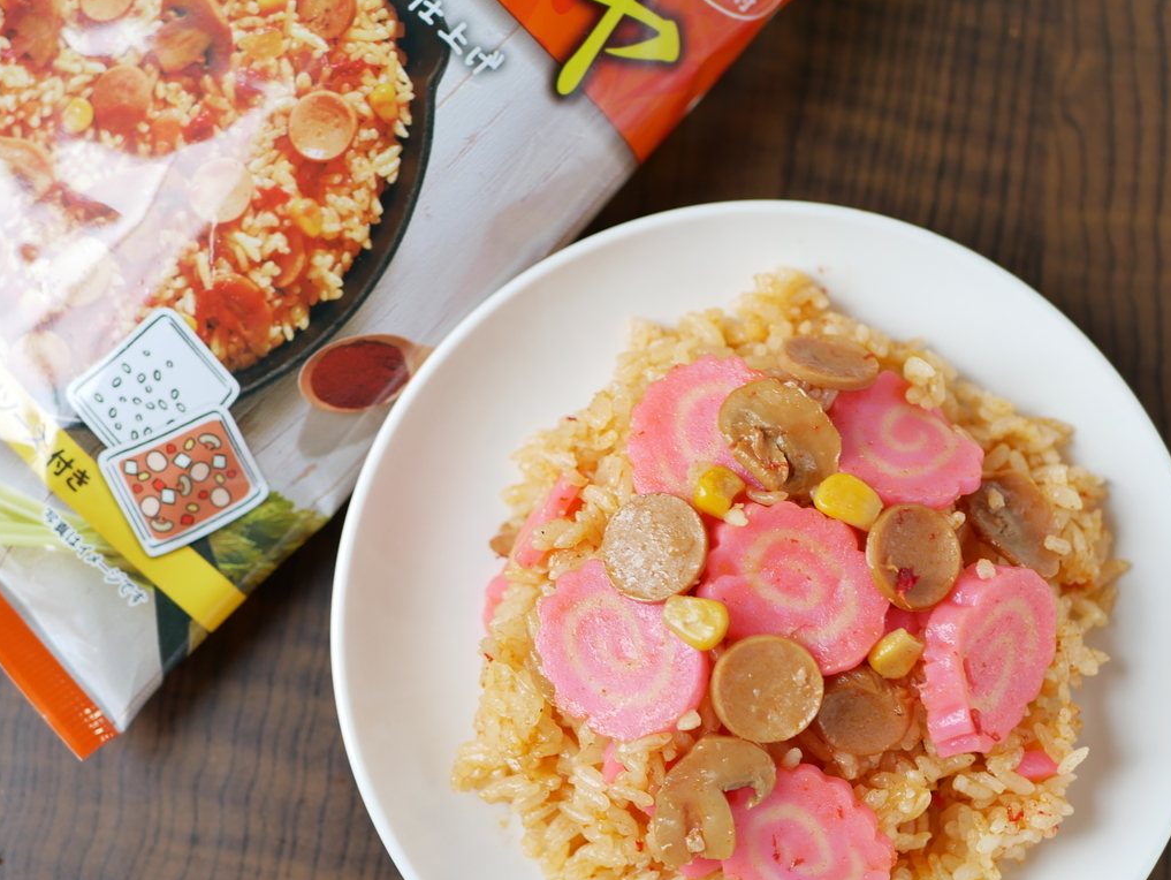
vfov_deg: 24.8
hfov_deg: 32.7
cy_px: 517
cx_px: 596
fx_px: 1997
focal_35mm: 59
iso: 200
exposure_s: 1/25
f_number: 2.2
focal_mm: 25
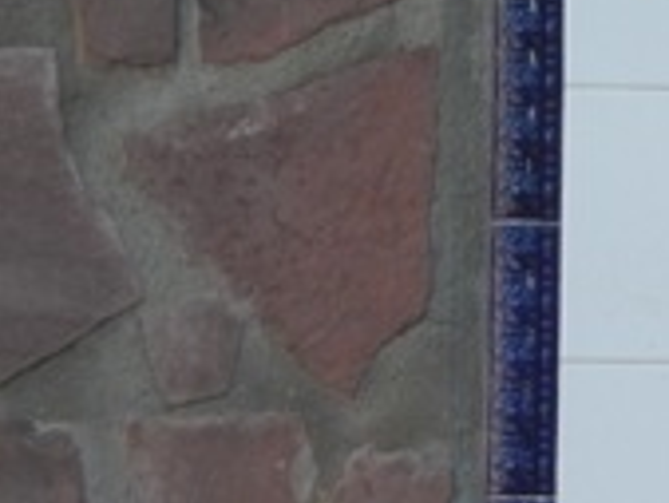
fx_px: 7195
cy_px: 574
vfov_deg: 4.0
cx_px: 1120
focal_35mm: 372
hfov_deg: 5.3
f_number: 4.5
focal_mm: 22.5
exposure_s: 1/400
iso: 360
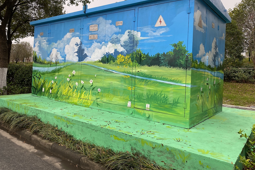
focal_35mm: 28
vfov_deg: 46.3
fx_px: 198
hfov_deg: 65.5
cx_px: 126
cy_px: 72
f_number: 1.8
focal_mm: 4.25
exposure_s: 1/248
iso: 32
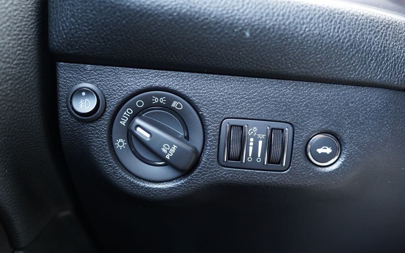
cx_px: 203
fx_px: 397
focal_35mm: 36
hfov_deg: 54.0
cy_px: 125
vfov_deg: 35.3
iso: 1250
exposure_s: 1/40
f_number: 2.8
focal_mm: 35
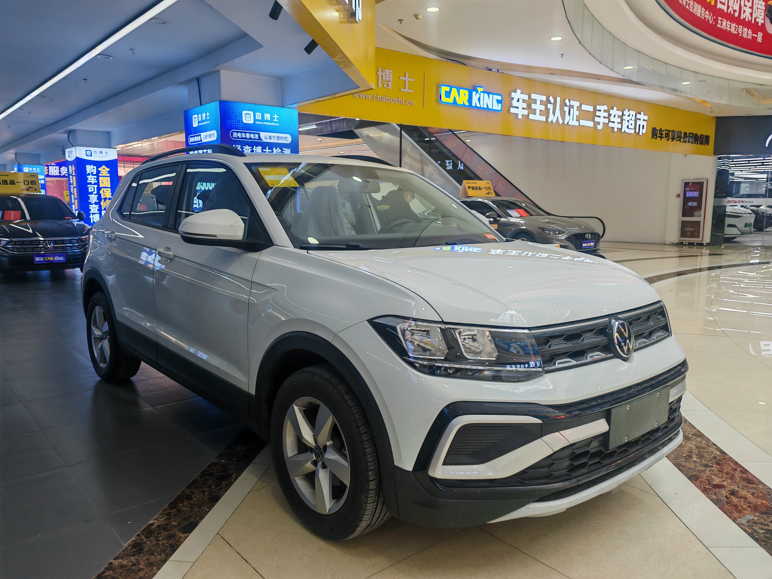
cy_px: 290
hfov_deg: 67.3
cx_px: 386
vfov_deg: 53.1
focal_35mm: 26
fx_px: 580
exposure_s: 1/100
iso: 50
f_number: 1.6
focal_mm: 5.4
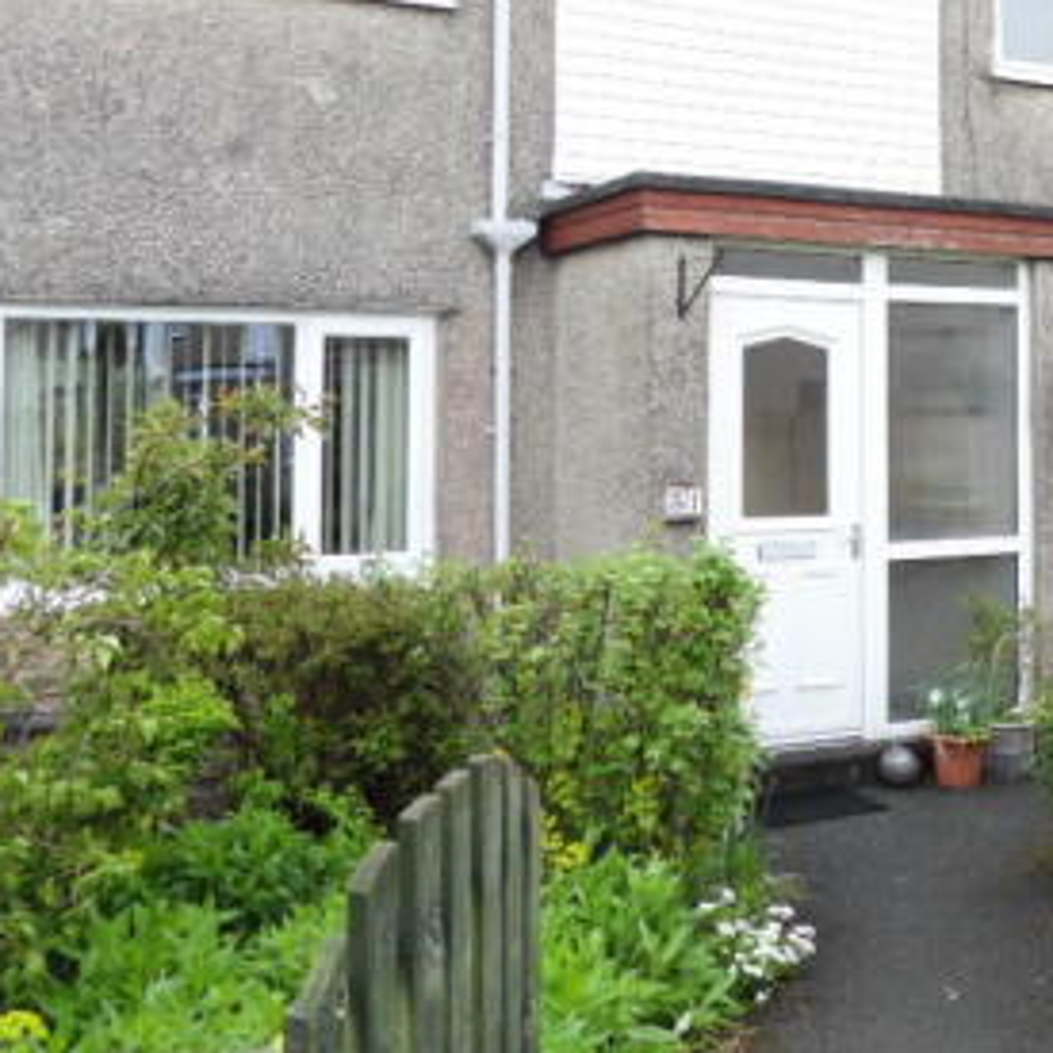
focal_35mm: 45
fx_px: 1549
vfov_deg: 36.7
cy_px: 274
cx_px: 768
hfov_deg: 36.8
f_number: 3.3
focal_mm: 4.2
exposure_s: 1/125
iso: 80
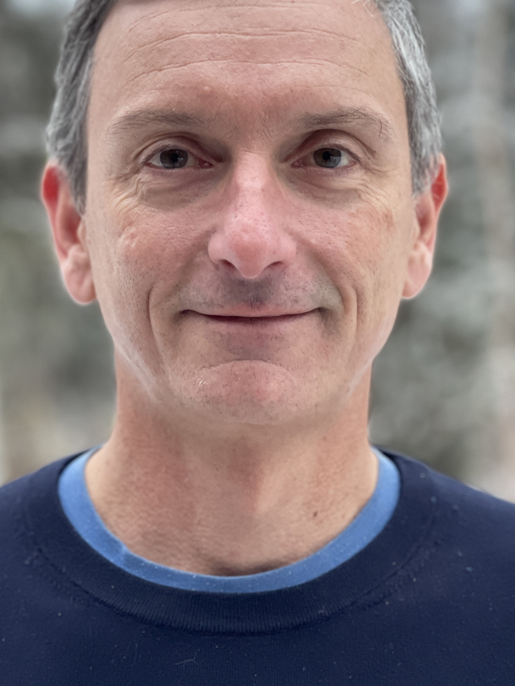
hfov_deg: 15.6
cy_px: 334
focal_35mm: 95
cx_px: 230
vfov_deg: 20.7
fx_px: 1884
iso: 250
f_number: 2.2
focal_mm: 7.5
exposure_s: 1/40
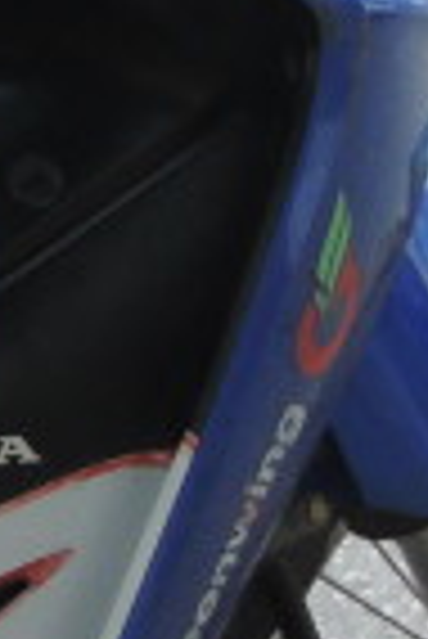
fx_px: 8912
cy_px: -734
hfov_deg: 2.7
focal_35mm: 501
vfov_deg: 4.1
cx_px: -1284
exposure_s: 1/100
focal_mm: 14.3
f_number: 5
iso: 360
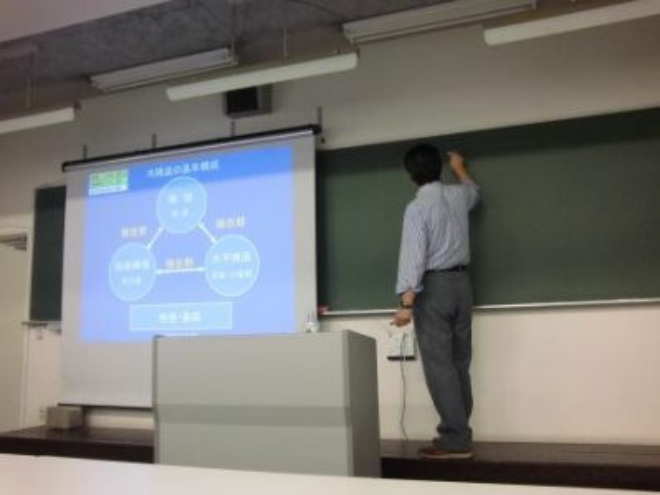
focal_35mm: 31
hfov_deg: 58.4
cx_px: 330
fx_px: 591
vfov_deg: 45.4
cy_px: 248
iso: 400
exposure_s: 1/40
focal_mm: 5.5
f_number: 2.9
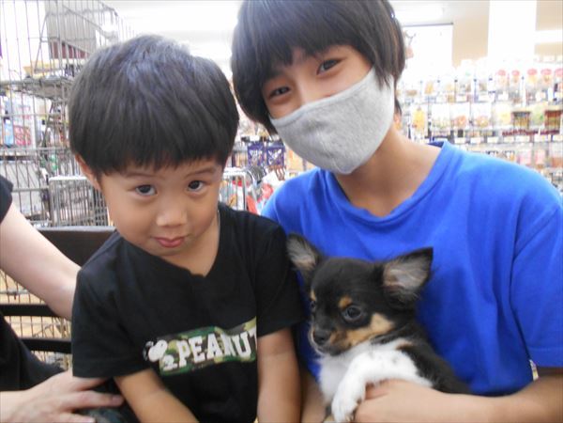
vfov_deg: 53.1
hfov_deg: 67.3
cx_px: 282
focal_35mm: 26
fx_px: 423
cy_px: 212
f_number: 3.2
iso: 400
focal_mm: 4.6
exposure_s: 1/25
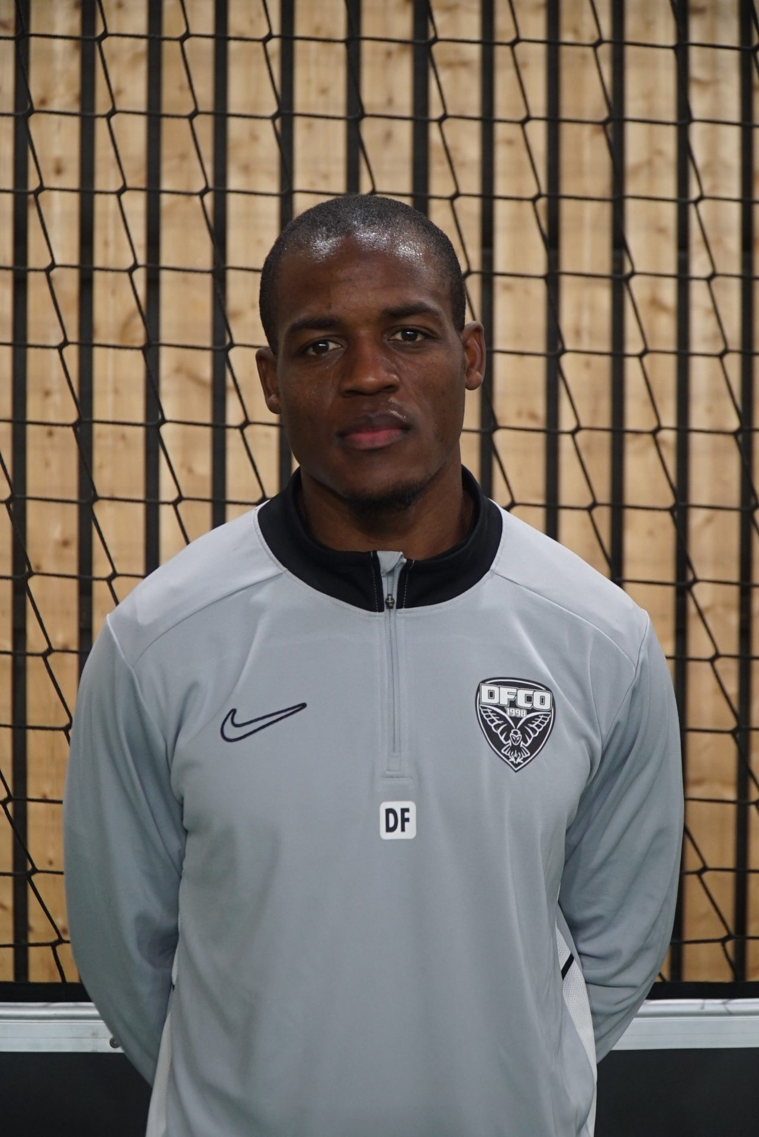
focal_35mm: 66
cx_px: 380
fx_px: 2085
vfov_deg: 30.5
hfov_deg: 20.6
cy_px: 568
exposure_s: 1/160
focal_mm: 44
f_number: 4
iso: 1250
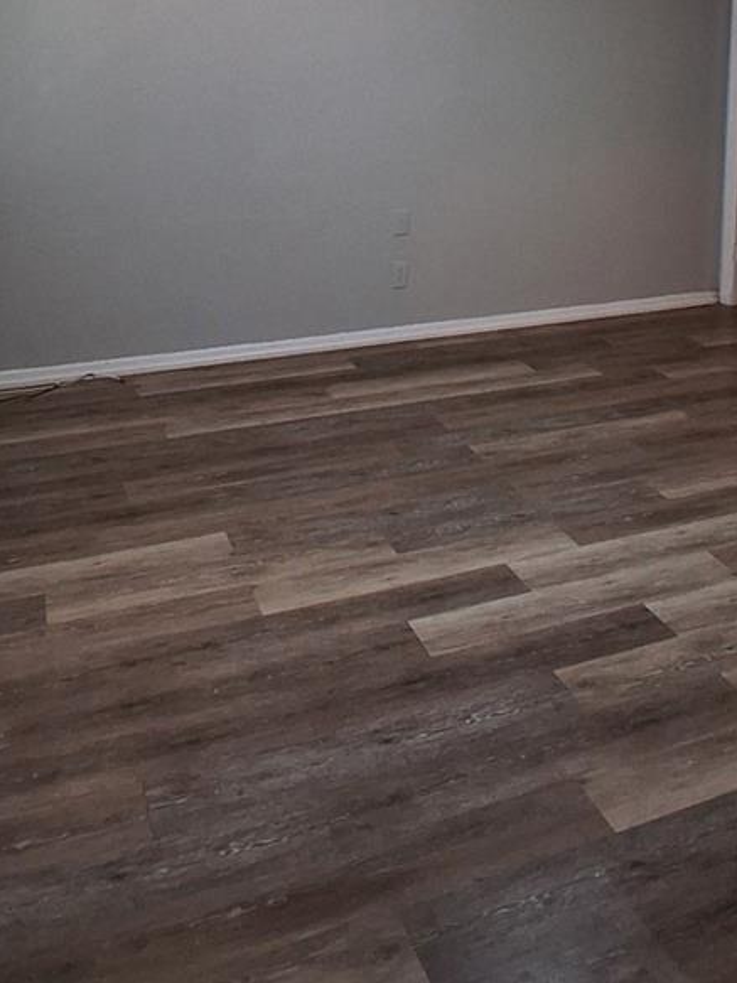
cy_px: 135
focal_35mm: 35
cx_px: 447
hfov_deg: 40.5
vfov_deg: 48.2
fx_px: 994
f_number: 2.2
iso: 125
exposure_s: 1/40
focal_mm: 1.4
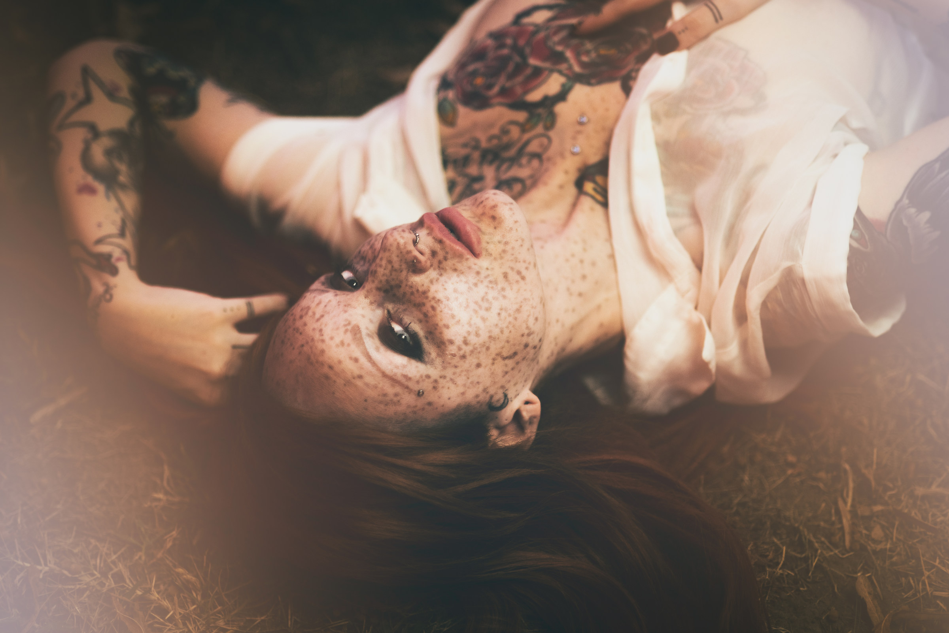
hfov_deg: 23.9
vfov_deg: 16.1
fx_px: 2241
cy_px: 316
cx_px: 474
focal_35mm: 85
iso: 1250
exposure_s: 1/100
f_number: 1.8
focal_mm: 85
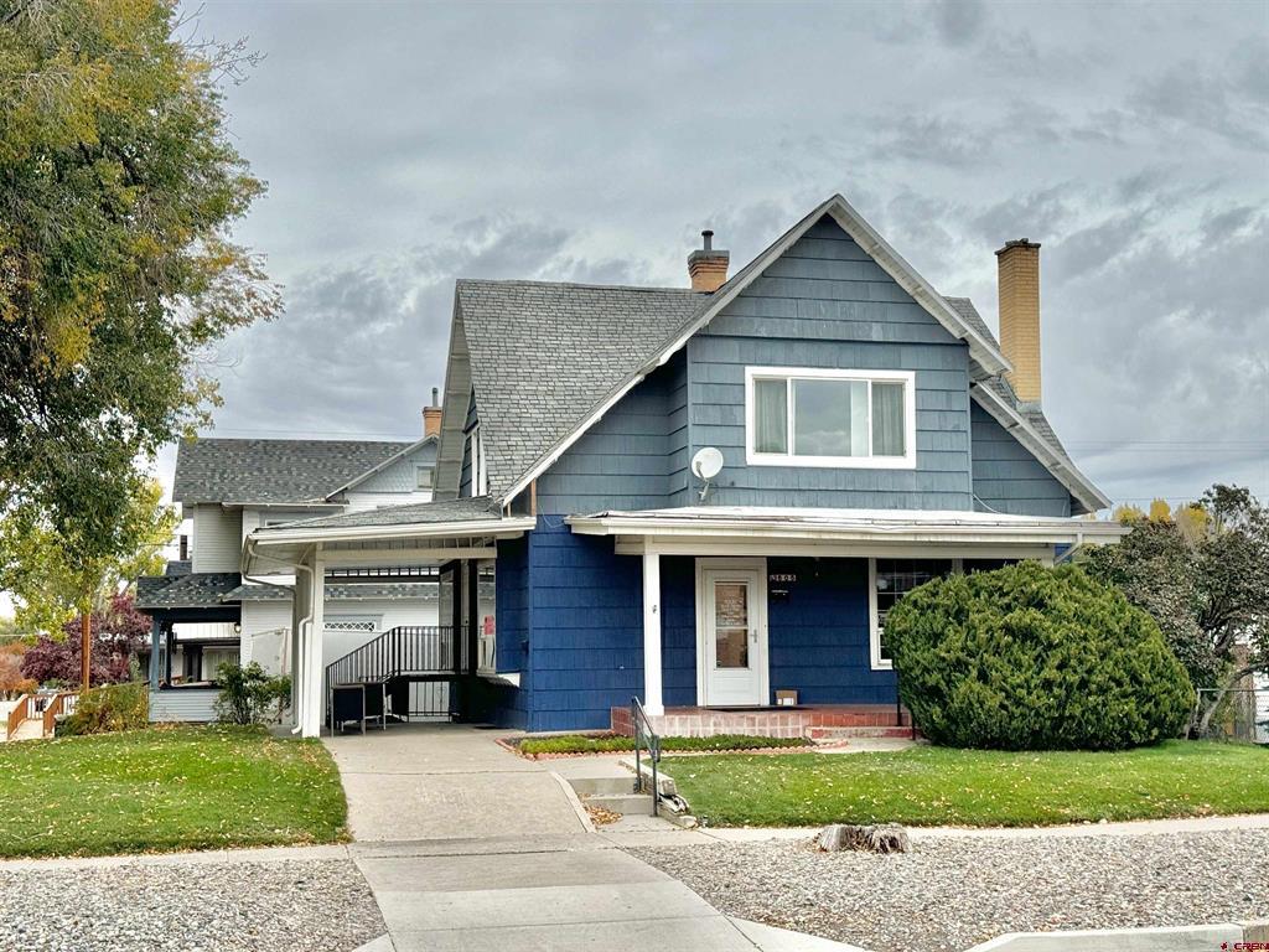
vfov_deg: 30.3
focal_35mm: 48
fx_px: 1760
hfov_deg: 39.7
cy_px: 476
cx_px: 634
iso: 64
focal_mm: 6.76
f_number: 1.78
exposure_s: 1/3425
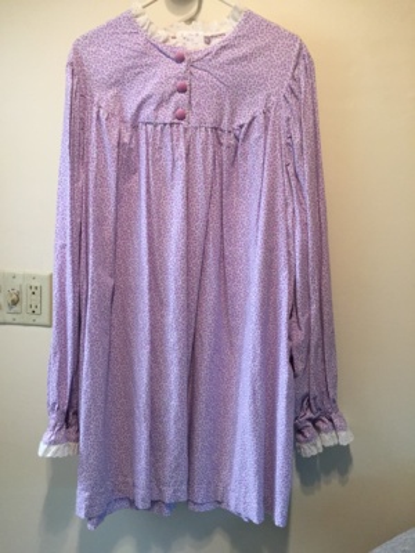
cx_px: 208
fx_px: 464
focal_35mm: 29
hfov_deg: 48.2
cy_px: 276
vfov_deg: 61.7
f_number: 2.2
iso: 200
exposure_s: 1/30
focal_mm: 4.15
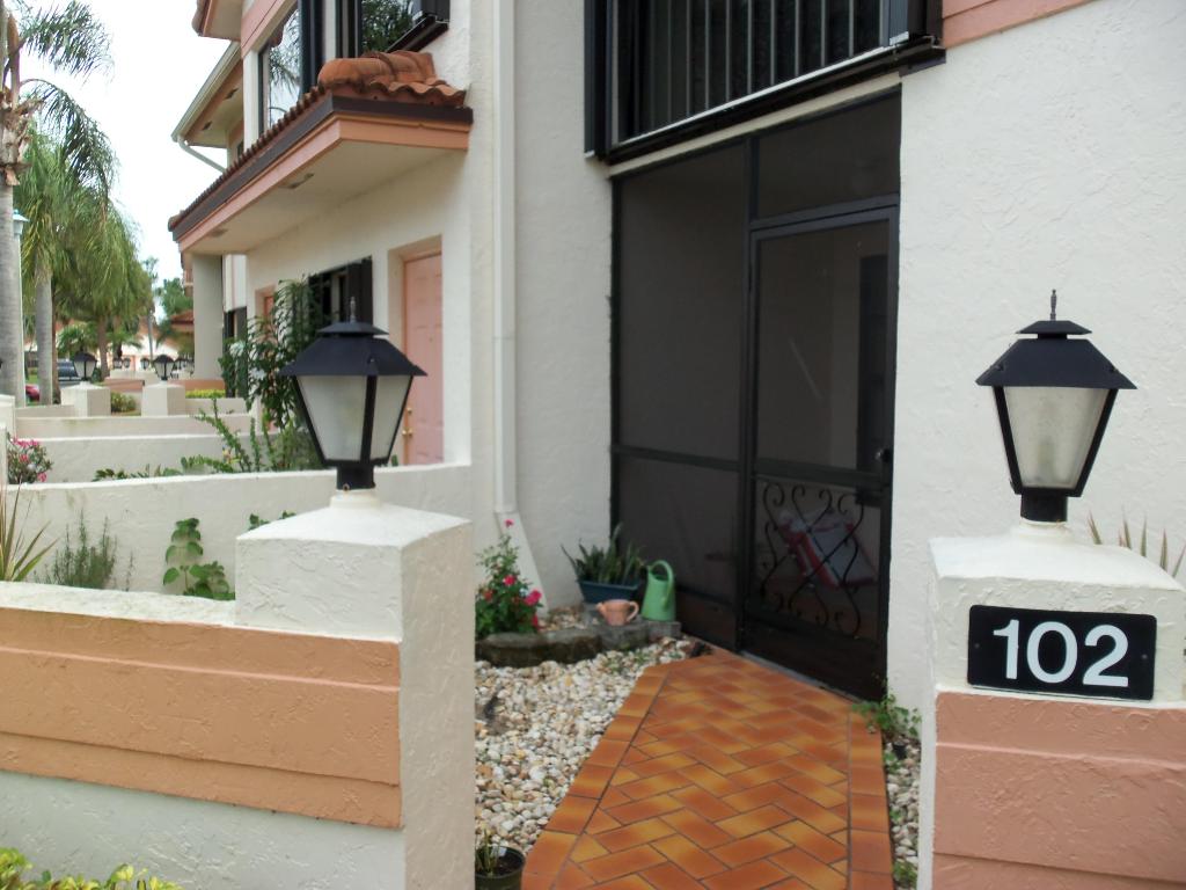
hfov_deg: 61.7
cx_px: 593
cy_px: 445
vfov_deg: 48.2
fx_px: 994
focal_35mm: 29
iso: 80
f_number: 3.4
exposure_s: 1/250
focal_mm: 5.2
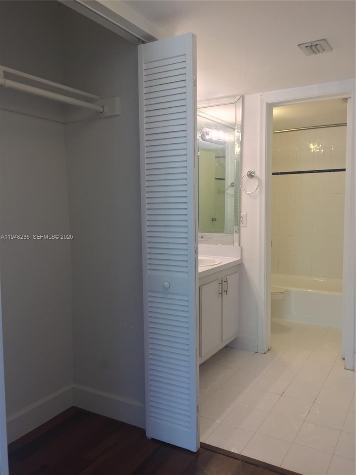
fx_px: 398
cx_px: 178
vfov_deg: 61.7
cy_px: 238
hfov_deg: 48.2
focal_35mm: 29
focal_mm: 4.15
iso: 32
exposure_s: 1/40
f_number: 2.2
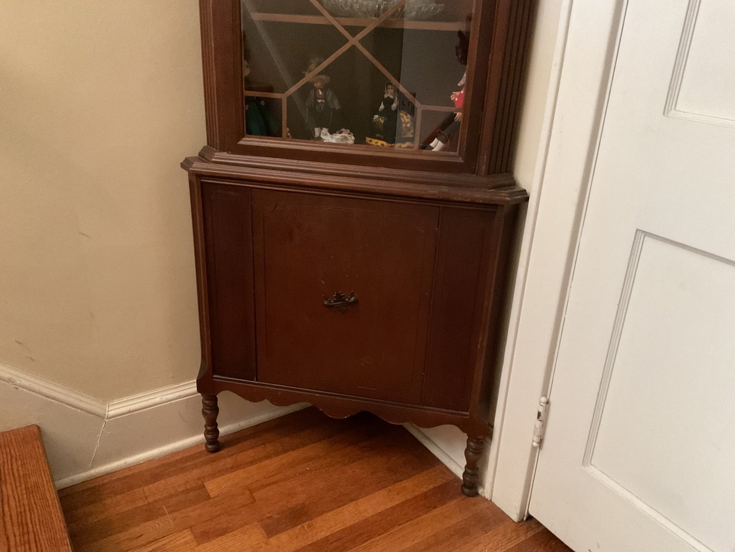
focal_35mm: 29
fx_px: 616
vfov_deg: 48.2
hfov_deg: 61.7
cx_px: 368
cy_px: 276
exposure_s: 1/15
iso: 1000
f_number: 1.8
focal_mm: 3
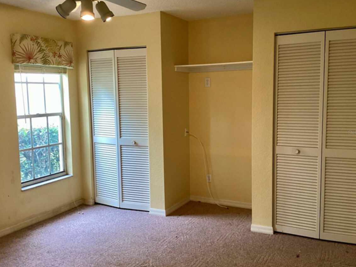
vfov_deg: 40.7
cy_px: 132
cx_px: 171
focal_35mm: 35
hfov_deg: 52.6
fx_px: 360
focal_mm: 3.3
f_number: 2.4
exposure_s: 1/60
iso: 80
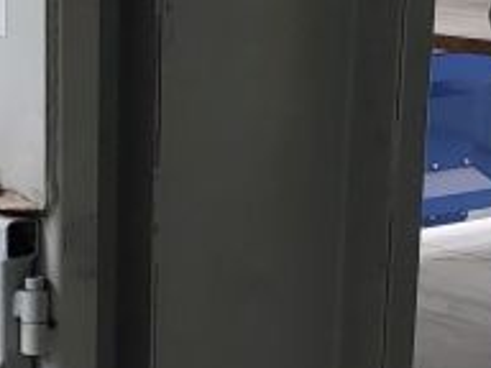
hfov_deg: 14.2
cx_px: 175
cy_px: 365
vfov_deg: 10.6
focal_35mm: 139
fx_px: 1972
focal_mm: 5.23
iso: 400
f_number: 1.8
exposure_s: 1/50
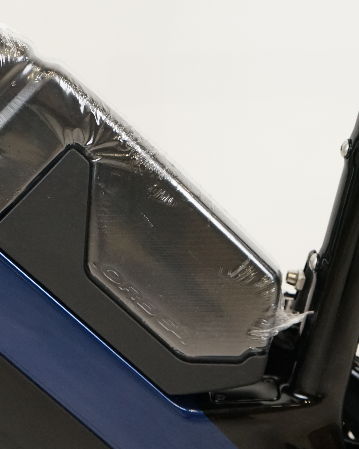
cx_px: 107
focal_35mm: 92
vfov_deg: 20.8
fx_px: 1222
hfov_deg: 16.7
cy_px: 197
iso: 2500
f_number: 5.6
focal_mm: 49
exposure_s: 1/200
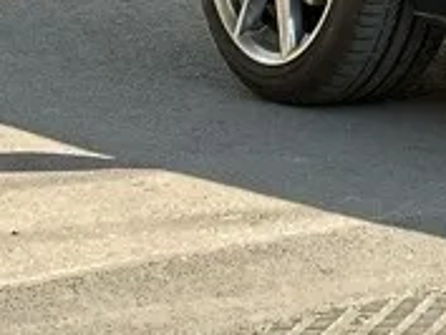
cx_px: 1159
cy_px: -224
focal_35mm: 271
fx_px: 3494
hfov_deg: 6.8
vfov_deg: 5.4
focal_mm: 6.86
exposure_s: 1/361
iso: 64
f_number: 1.78
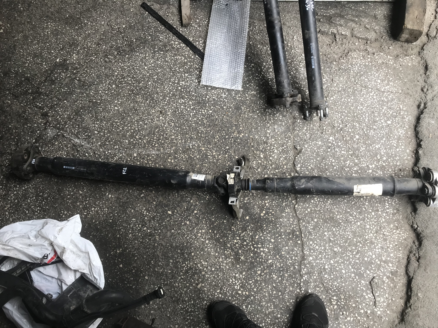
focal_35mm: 28
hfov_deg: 63.4
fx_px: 354
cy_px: 164
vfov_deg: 49.7
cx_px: 219
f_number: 1.8
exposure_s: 1/100
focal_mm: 3.99
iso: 20
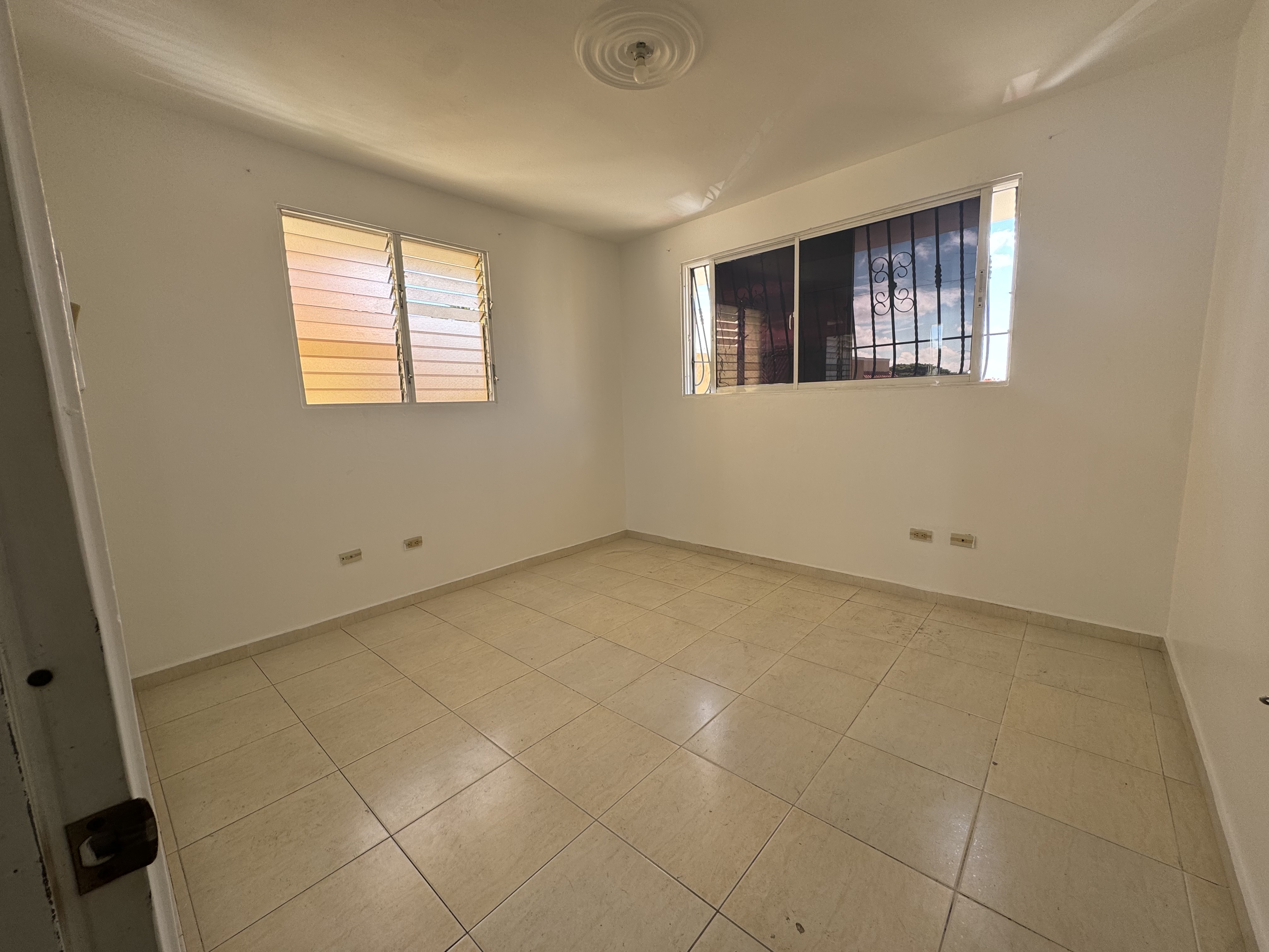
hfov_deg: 102.1
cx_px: 634
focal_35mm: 14
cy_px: 476
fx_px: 513
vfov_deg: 85.7
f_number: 2.2
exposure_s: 1/99
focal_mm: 2.22
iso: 40
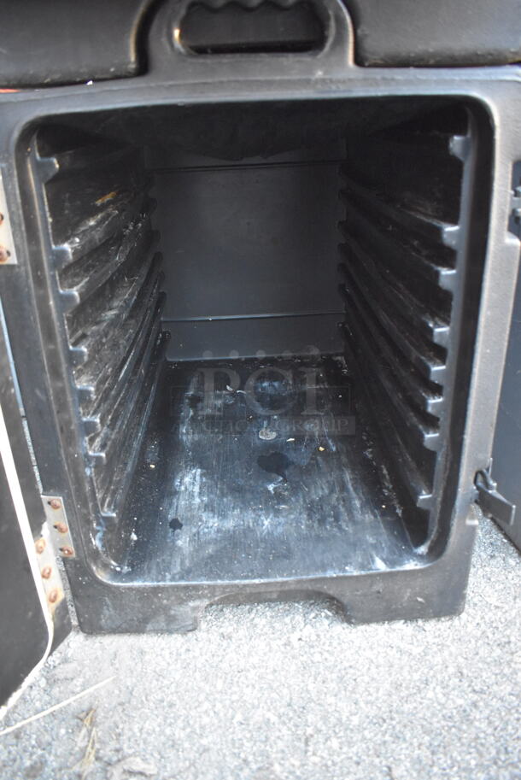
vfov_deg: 67.3
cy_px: 390
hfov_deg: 48.0
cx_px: 260
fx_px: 585
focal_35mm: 27
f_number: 3.5
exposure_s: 1/125
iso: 5000
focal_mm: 18
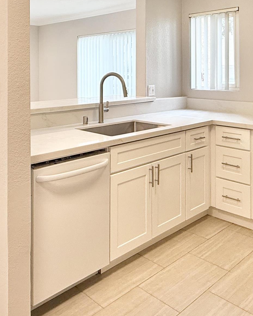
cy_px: 70
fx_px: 337
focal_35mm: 36
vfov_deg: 47.9
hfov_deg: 40.2
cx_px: 70
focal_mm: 2.22
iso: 125
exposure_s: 1/120
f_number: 2.2
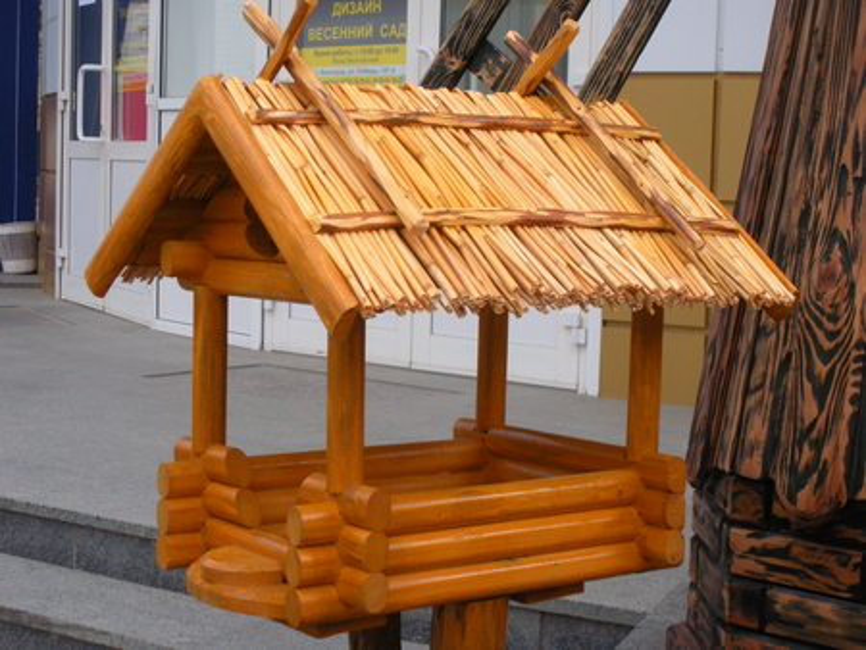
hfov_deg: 30.3
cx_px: 433
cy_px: 325
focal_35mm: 64
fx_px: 1602
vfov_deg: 23.0
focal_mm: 11.2
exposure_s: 1/122
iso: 231
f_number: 4.6
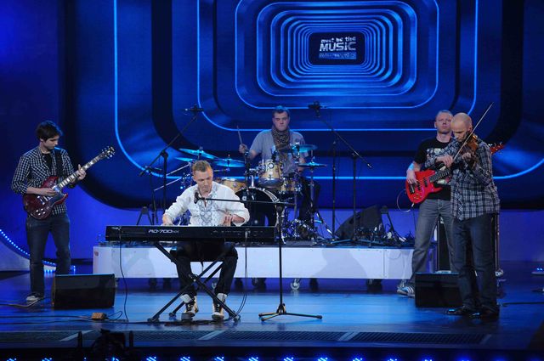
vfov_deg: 6.8
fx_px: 3018
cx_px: 272
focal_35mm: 200
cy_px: 180
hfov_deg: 10.3
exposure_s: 1/200
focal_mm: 200
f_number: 4
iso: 2000
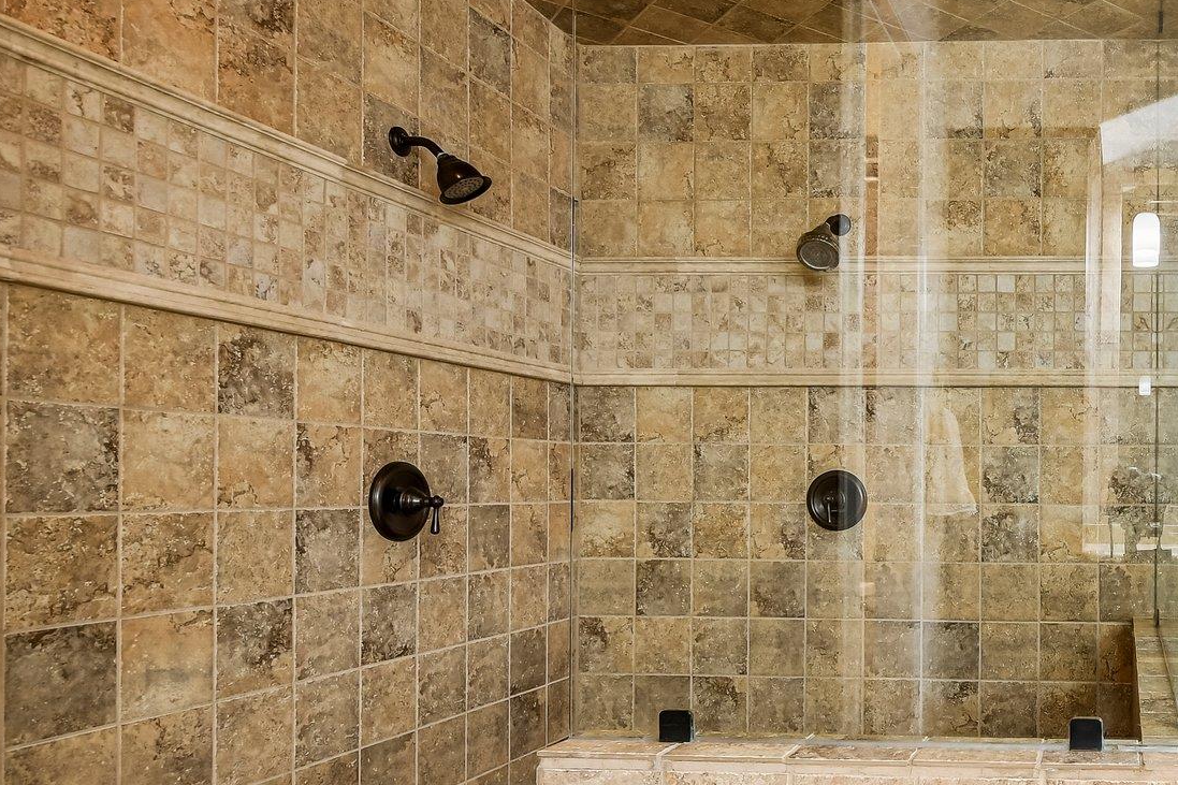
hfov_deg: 55.3
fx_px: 916
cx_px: 1094
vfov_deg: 46.3
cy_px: 435
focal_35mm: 28
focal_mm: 10
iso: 400
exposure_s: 1/13
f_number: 8
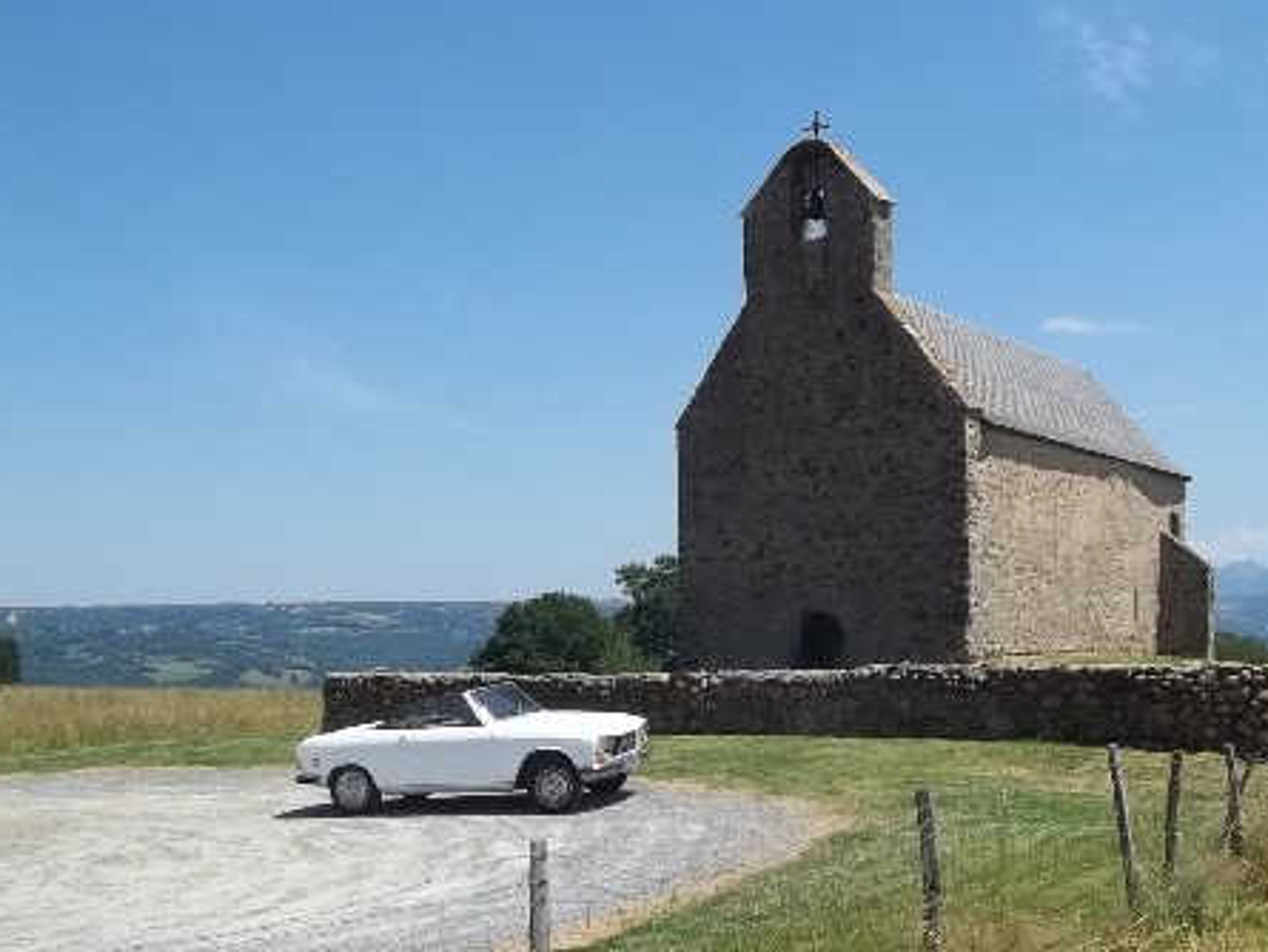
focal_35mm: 46
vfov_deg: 31.5
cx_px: 786
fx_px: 1685
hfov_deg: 41.0
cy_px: 496
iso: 64
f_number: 8.8
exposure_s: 1/160
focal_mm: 5.7
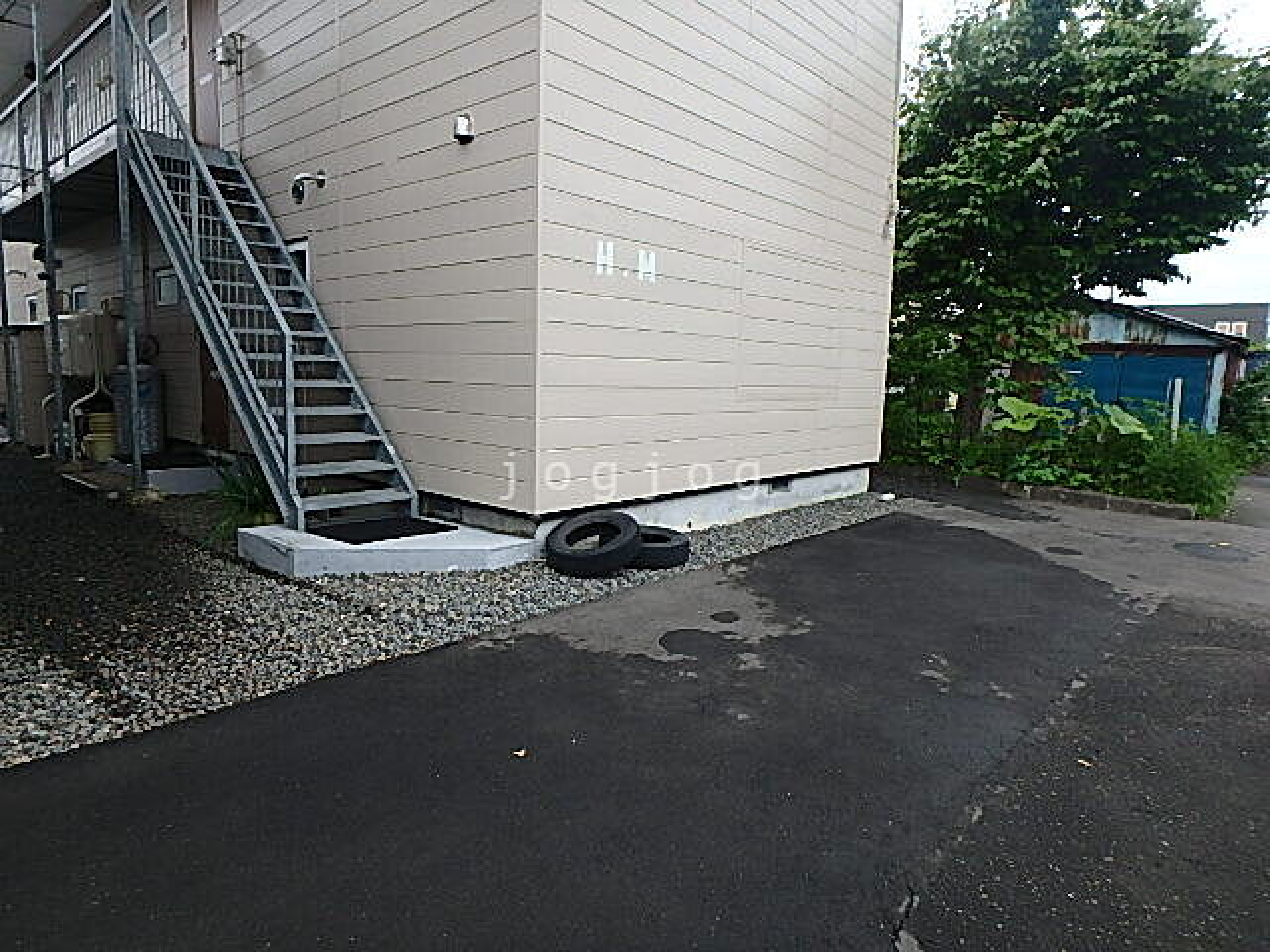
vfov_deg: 63.4
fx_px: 770
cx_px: 635
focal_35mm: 21
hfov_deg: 79.0
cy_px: 476
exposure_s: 1/200
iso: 125
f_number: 3.5
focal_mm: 3.7
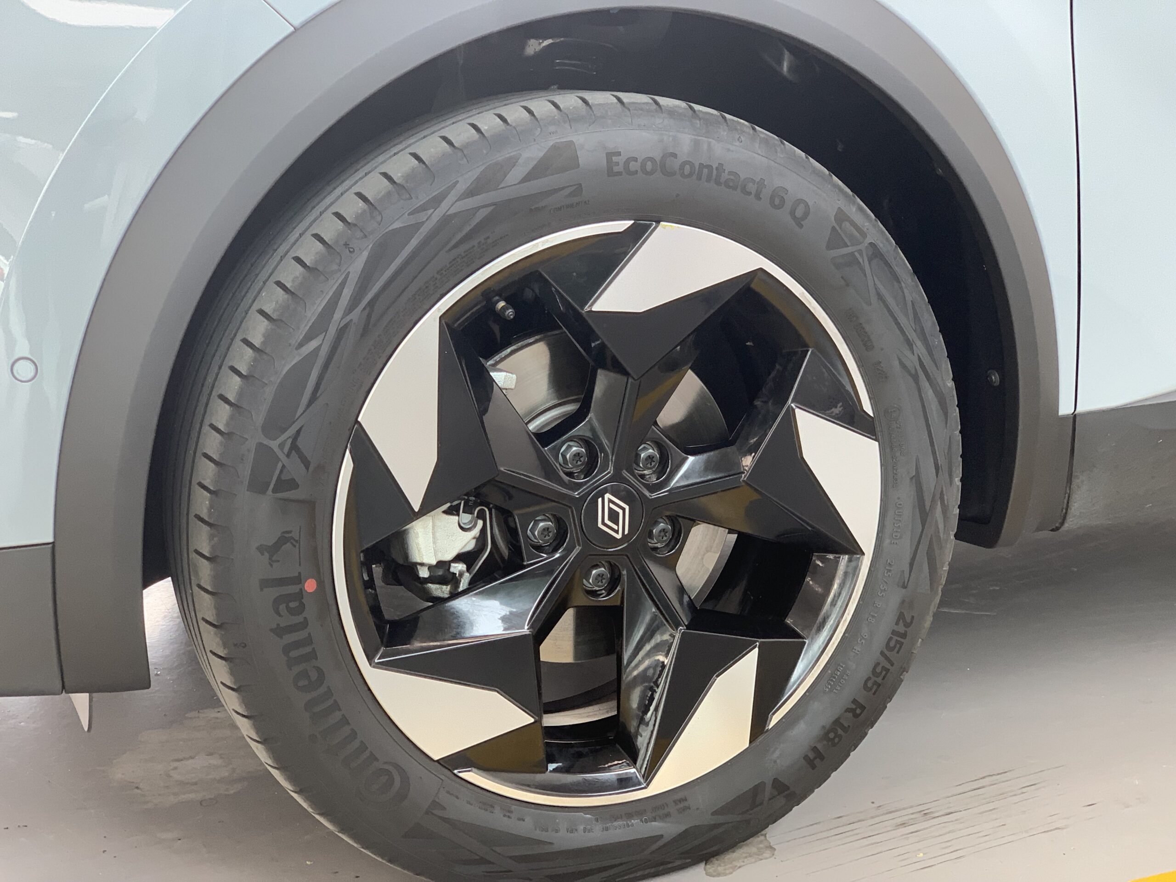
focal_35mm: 52
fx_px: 1767
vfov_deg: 28.0
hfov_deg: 36.8
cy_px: 441
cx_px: 588
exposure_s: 1/69
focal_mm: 6
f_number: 2.4
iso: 125
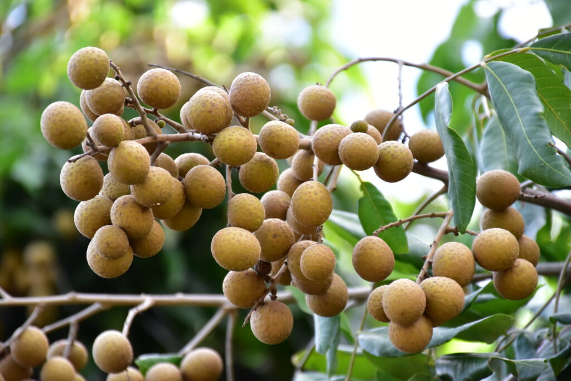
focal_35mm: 210
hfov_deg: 9.8
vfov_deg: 6.5
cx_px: 286
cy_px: 190
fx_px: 3331
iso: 1250
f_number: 5.6
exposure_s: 1/400
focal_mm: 140
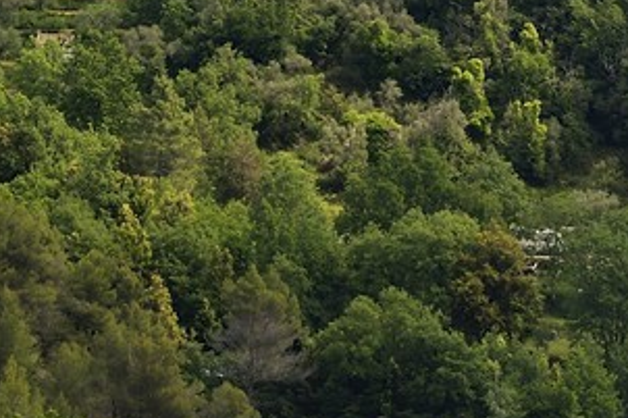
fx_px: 6468
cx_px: -1004
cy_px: -609
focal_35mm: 371
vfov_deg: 3.6
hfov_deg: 5.3
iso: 200
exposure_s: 1/250
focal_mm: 70
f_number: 9
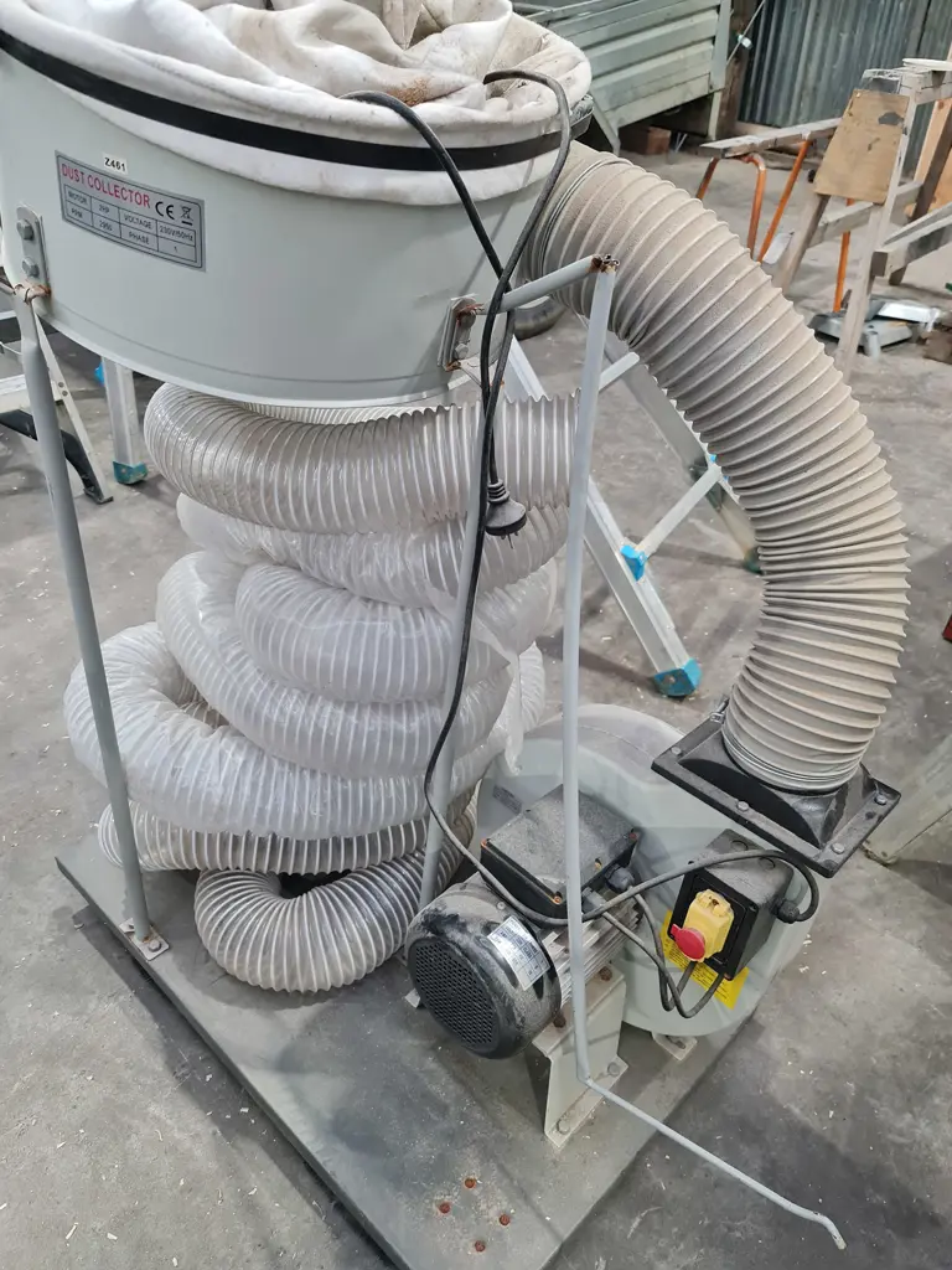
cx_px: 476
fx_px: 917
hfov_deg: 54.9
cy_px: 635
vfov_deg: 69.4
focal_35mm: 25
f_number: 1.8
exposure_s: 1/100
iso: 320
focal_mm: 7
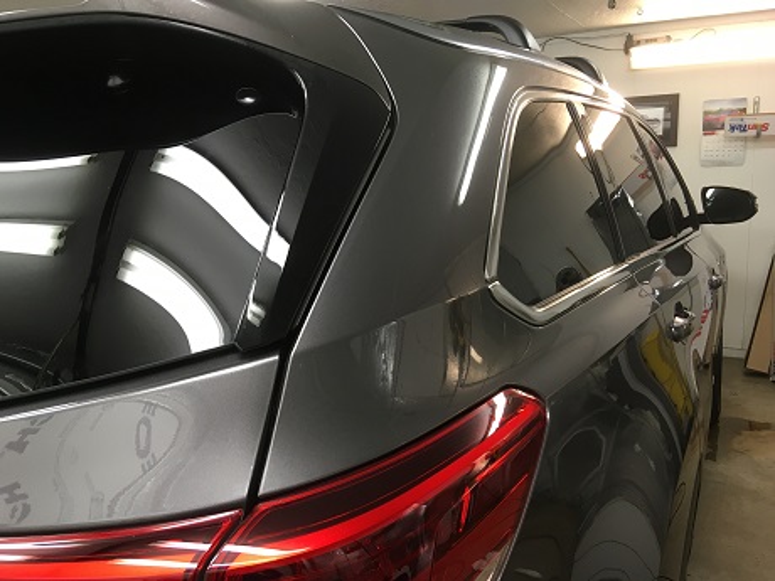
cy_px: 290
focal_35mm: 29
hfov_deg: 61.7
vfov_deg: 48.2
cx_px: 388
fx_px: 649
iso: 64
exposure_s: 1/30
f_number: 2.2
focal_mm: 4.15
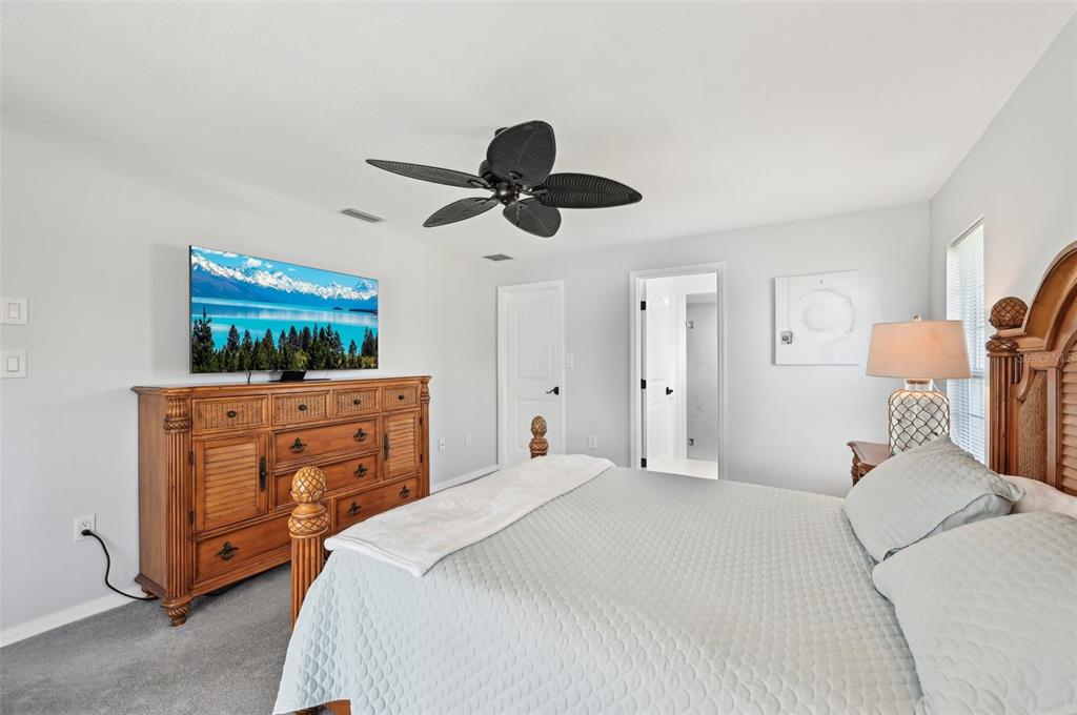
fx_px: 418
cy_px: 358
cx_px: 538
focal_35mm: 14
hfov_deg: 104.3
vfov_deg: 81.1
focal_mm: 14
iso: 400
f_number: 8
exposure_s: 1/25
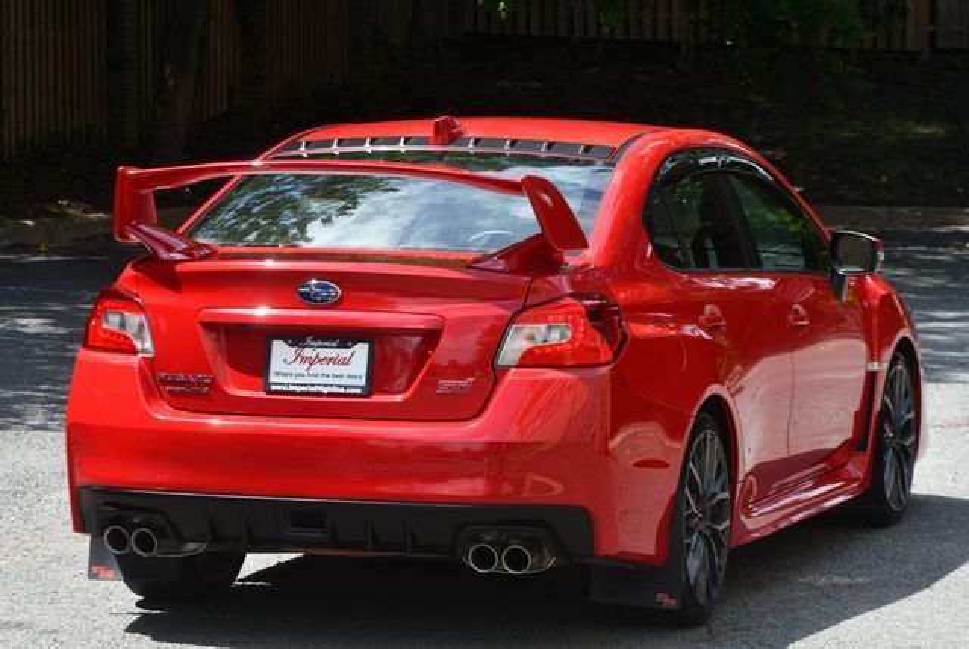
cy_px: 324
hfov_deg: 15.2
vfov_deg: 10.2
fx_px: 3640
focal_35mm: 135
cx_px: 484
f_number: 8
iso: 180
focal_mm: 90
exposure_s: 1/250
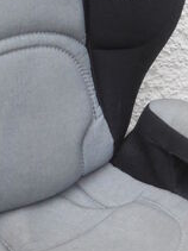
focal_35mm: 79
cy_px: 115
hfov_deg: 18.6
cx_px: 56
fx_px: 573
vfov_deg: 24.7
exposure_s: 1/30
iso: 400
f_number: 3.5
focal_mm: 4.6
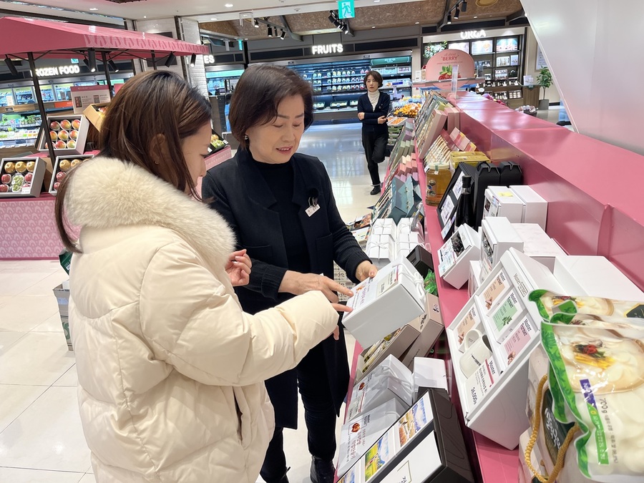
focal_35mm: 26
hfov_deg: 67.3
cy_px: 242
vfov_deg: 53.1
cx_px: 322
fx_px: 484
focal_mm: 5.1
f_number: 1.6
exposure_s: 1/120
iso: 100
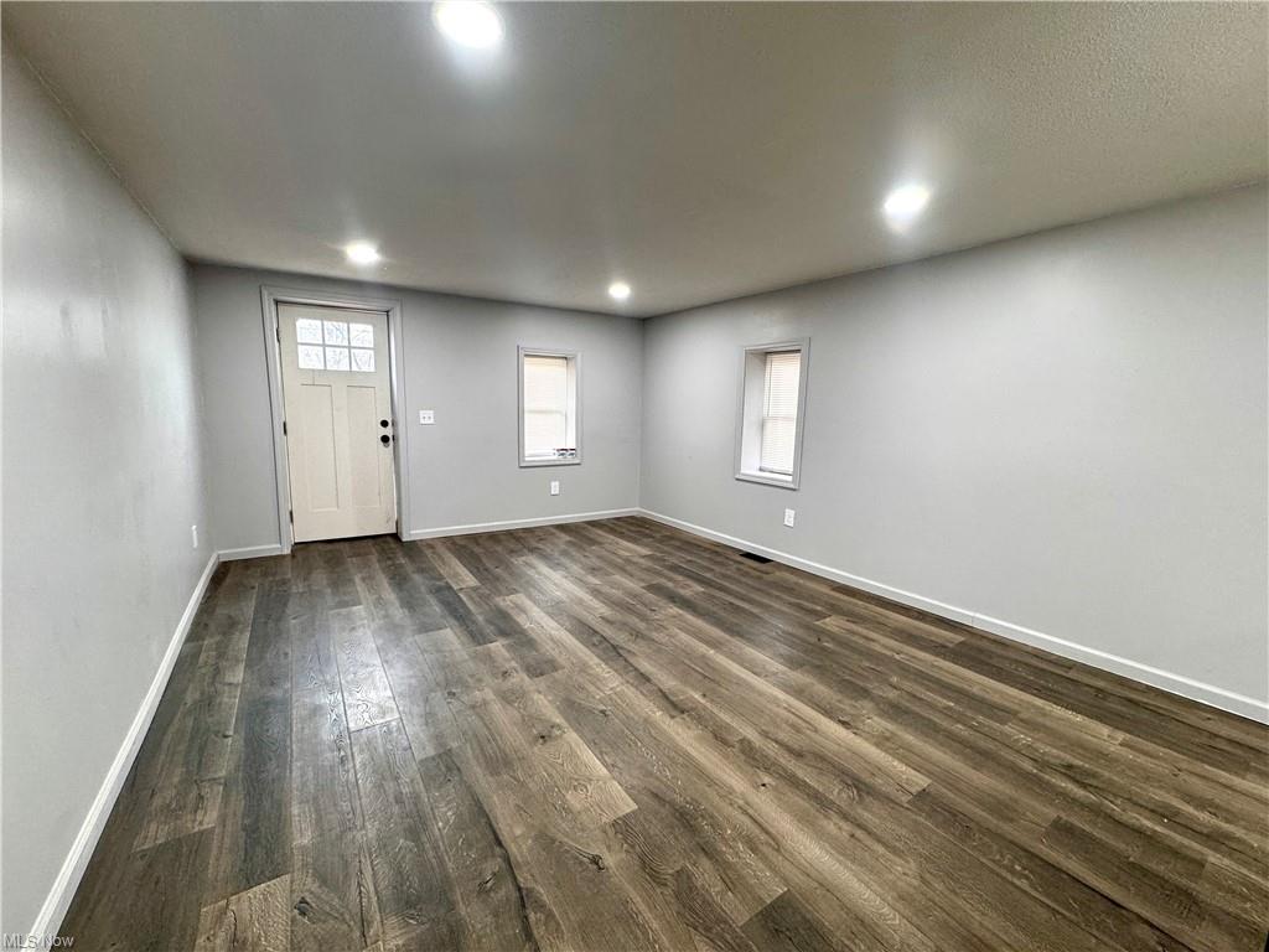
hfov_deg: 102.1
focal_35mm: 14
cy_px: 476
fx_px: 513
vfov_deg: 85.7
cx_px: 634
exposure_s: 1/60
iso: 200
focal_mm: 2.22
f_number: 2.2
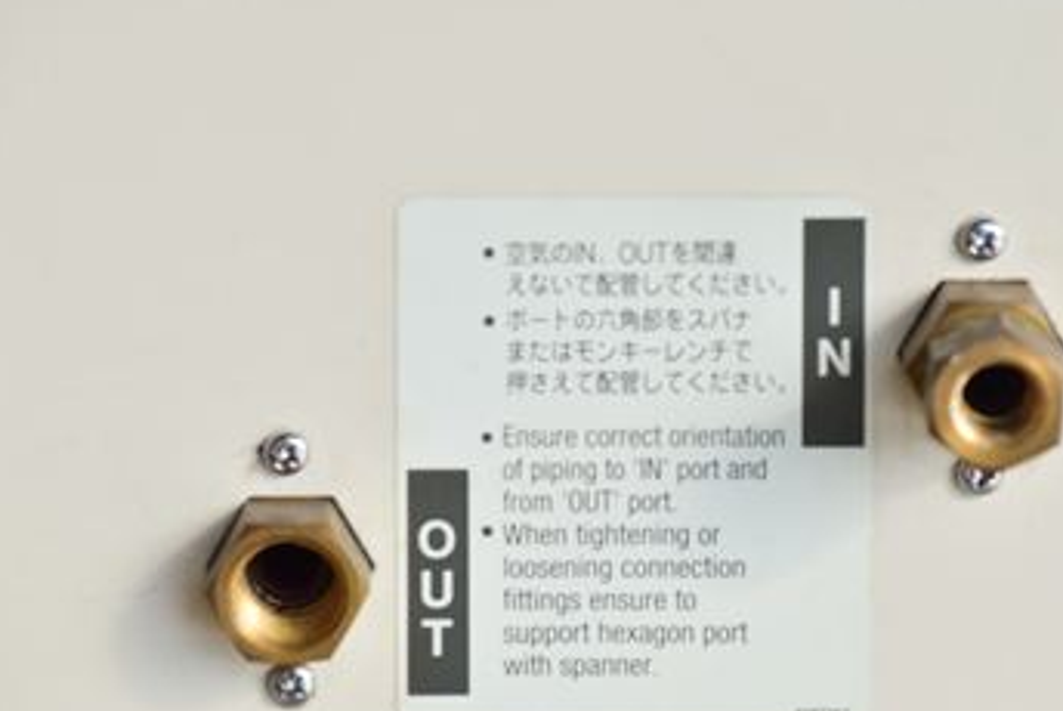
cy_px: 377
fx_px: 6442
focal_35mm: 218
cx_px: 584
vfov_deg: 6.3
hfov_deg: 9.4
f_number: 6.3
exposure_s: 1/2000
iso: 1250
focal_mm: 100
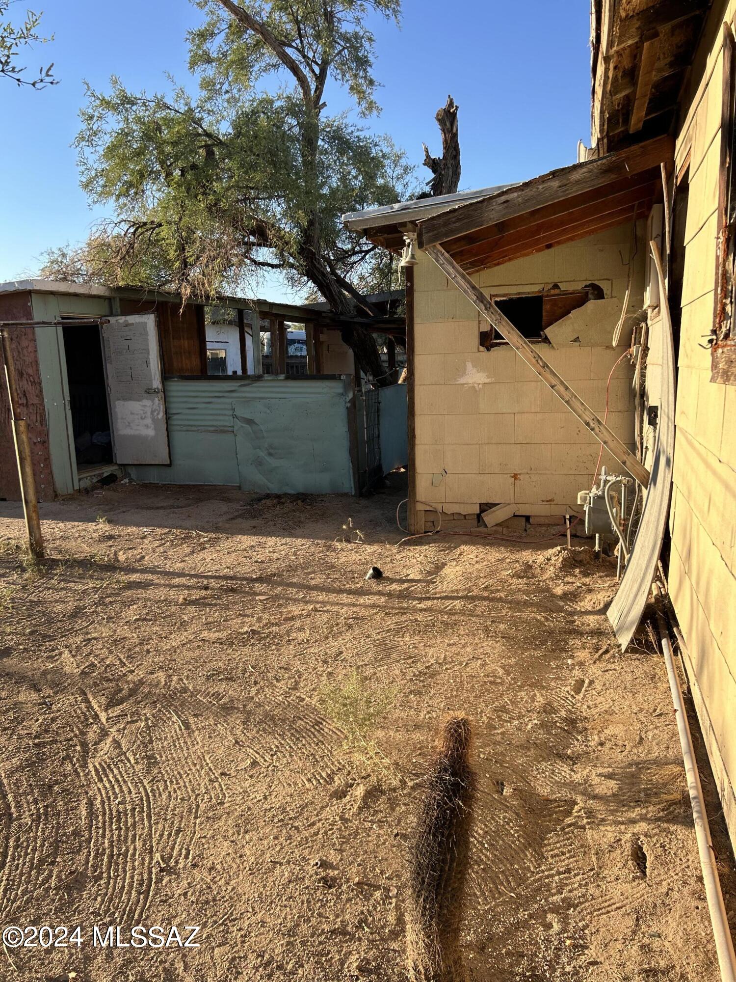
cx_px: 368
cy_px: 491
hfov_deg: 53.1
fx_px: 737
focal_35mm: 26
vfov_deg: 67.3
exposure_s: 1/1089
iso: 50
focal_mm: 5.7
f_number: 1.5
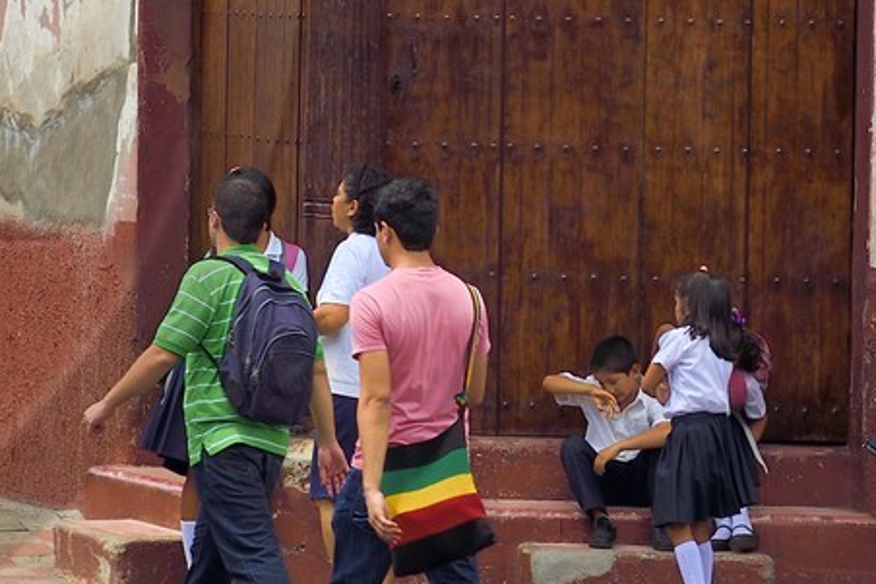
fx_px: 6032
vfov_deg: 5.5
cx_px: -498
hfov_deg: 8.1
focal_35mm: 248
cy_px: -76
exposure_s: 1/250
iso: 200
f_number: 9
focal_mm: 70
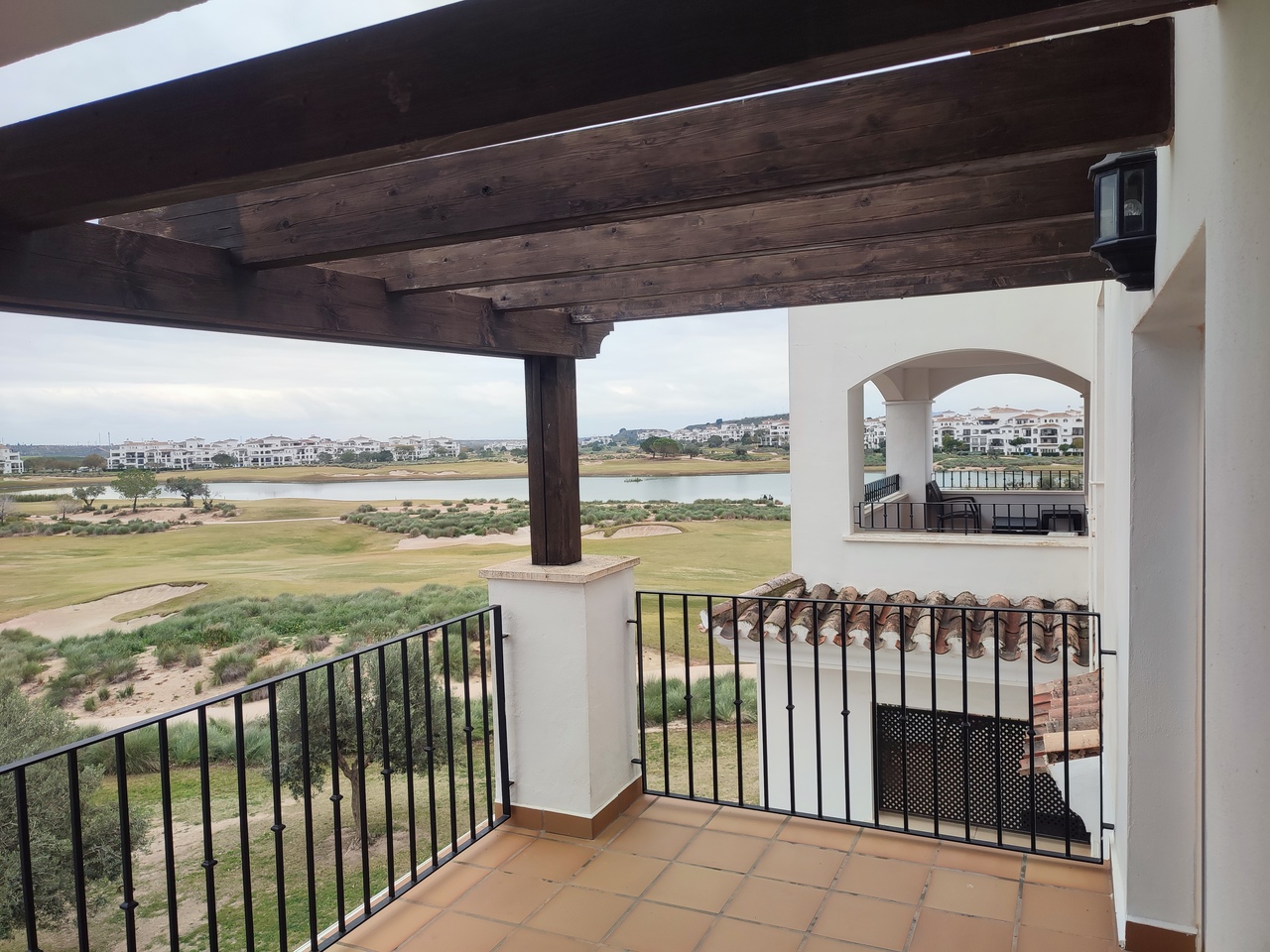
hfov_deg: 69.4
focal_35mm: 25
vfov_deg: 54.9
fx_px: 917
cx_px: 635
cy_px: 476
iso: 50
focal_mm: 6.04
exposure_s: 1/155
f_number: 1.9
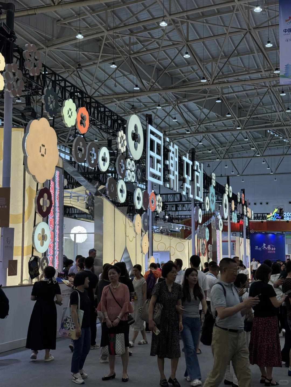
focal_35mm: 48
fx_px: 538
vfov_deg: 39.7
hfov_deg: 30.3
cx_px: 146
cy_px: 194
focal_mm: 6.76
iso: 64
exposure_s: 1/255
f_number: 1.78
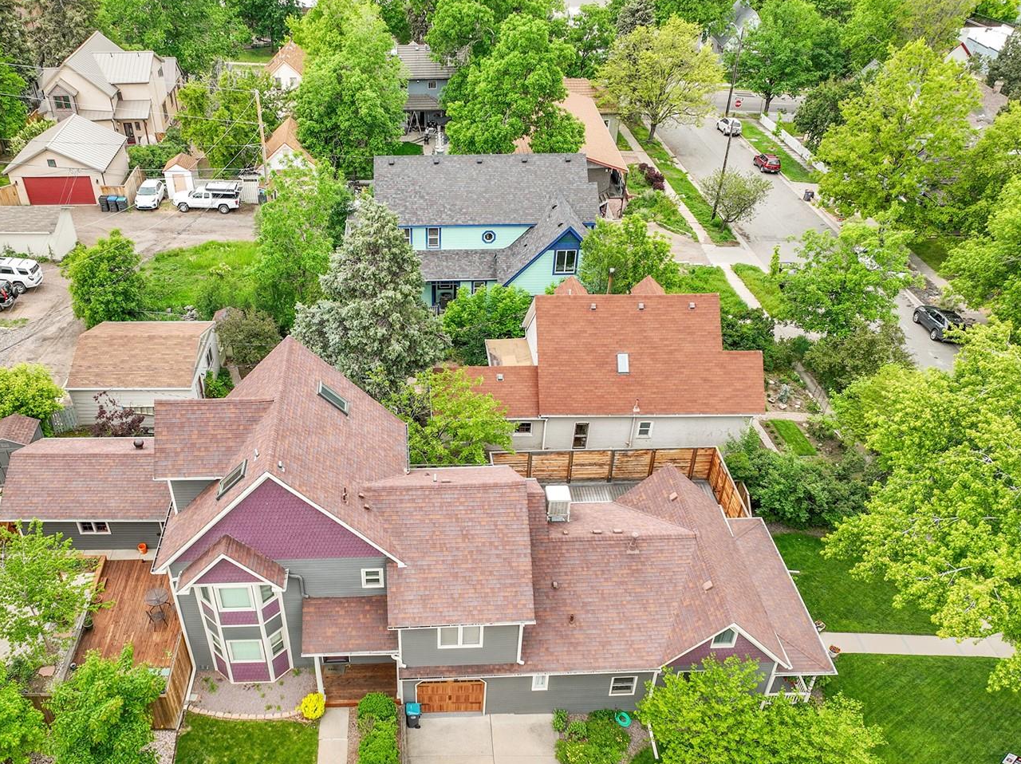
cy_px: 467
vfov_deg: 46.4
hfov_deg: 59.6
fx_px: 884
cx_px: 417
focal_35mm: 30
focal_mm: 12.29
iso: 110
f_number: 2.8
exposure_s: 1/30
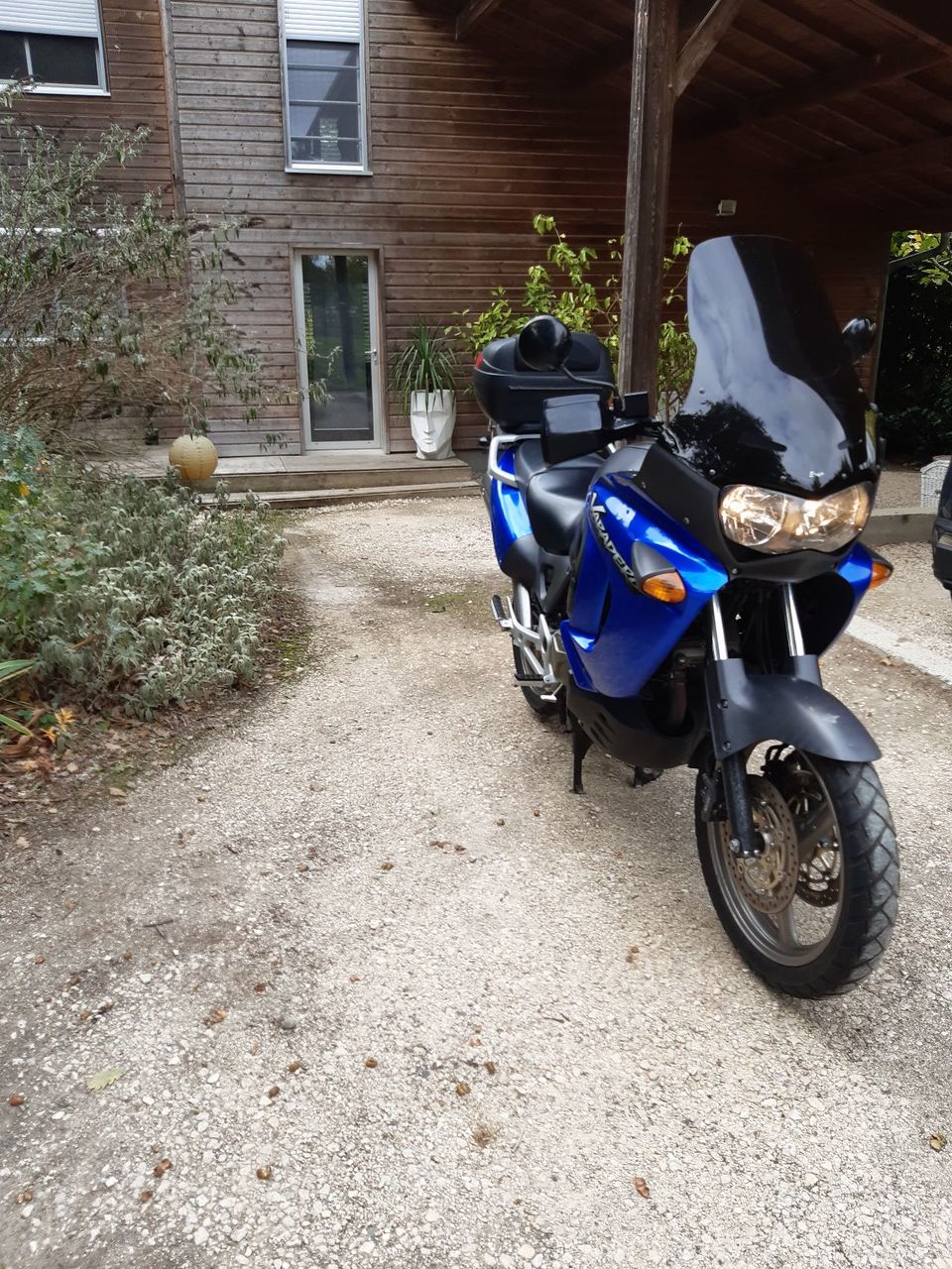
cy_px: 634
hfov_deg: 53.1
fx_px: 953
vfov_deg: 67.3
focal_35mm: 26
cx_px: 476
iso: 40
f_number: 1.7
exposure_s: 1/343
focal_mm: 3.92
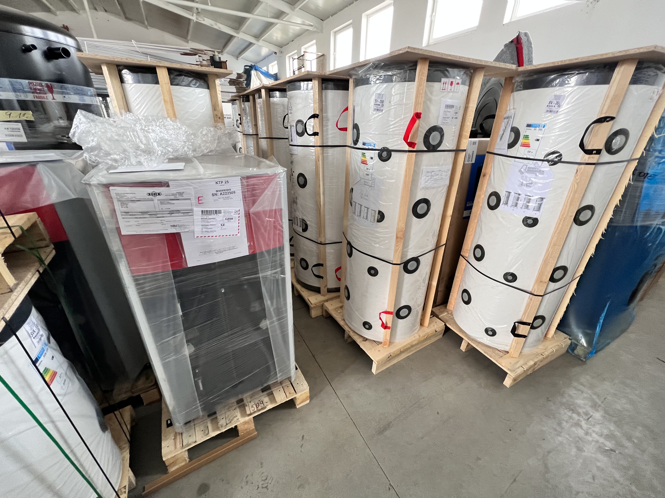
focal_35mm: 13
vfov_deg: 89.9
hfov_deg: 106.2
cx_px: 332
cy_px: 249
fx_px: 250
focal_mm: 1.57
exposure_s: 1/88
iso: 250
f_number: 1.8
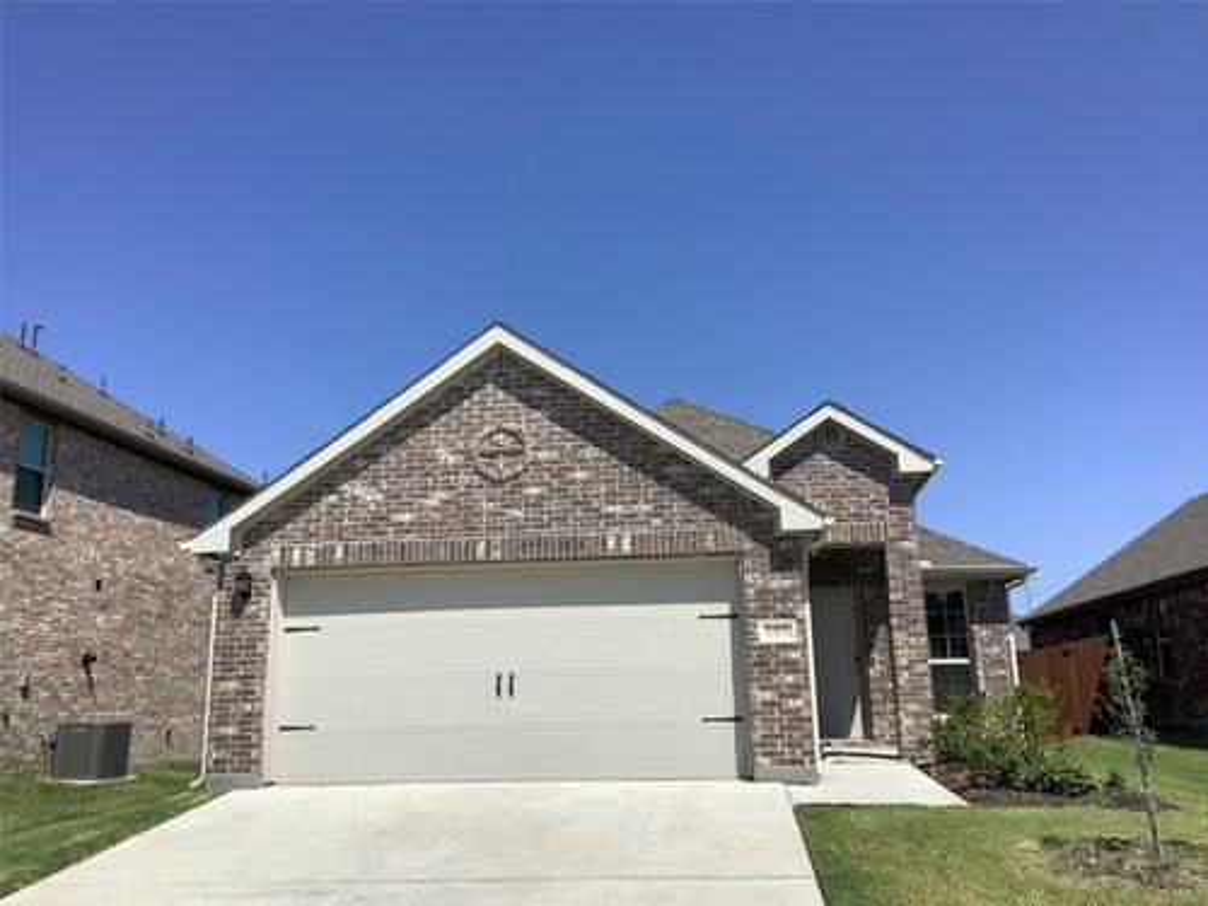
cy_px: 453
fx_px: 1082
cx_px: 604
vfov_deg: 45.4
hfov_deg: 58.4
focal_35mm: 31
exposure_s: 1/2203
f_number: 2.4
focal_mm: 3.3
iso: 25
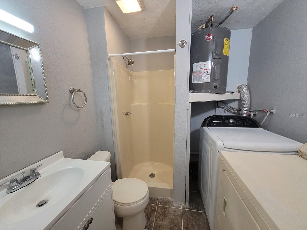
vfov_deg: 89.9
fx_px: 115
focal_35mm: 13
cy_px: 115
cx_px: 154
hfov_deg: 106.2
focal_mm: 1.74
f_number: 2.2
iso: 320
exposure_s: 1/60
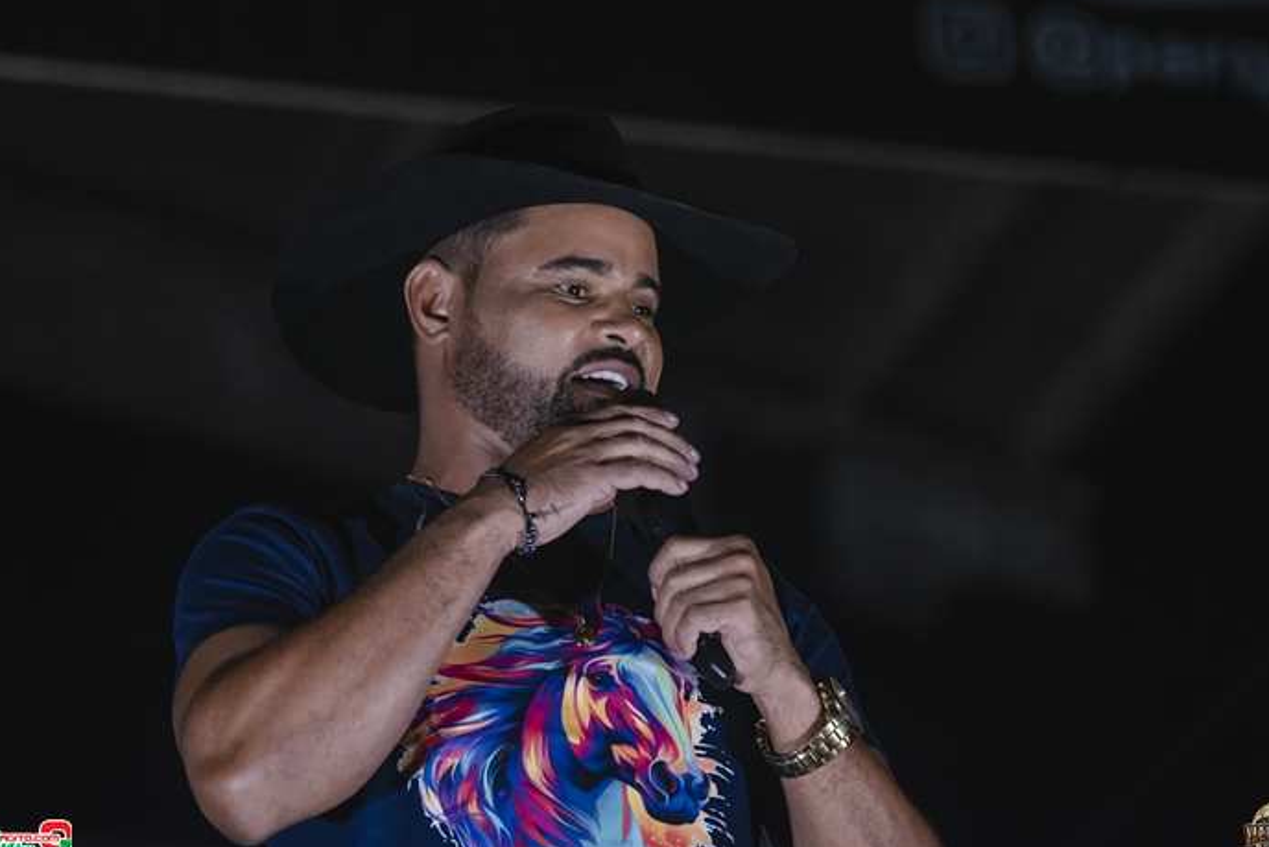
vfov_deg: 8.1
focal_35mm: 170
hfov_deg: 12.1
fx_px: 5977
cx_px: 637
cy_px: 410
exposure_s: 1/500
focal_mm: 105
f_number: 2.8
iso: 2500
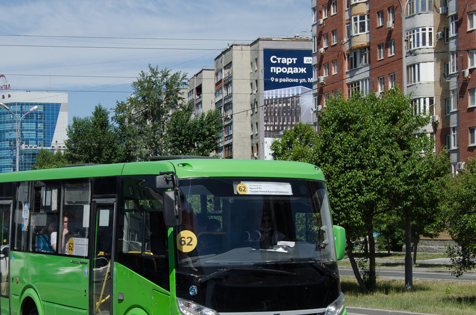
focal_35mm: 76
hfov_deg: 26.6
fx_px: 1003
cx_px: 187
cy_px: 207
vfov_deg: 17.8
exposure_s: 1/1600
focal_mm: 34
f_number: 7.1
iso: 400
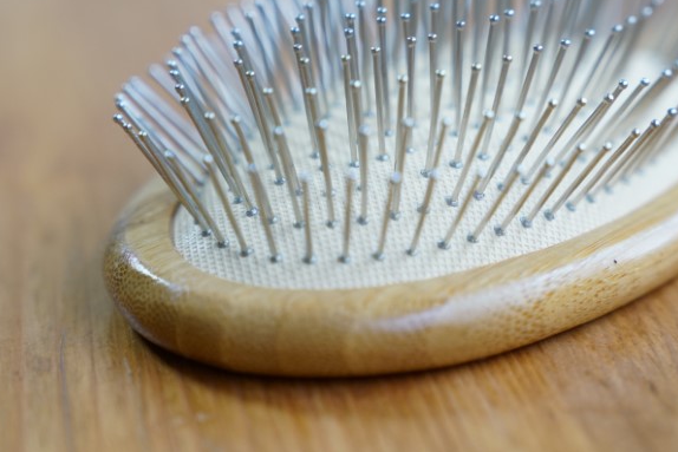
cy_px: 164
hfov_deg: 17.5
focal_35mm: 117
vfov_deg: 11.7
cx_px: 425
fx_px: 2204
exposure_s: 1/60
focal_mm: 70
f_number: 3.5
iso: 1250
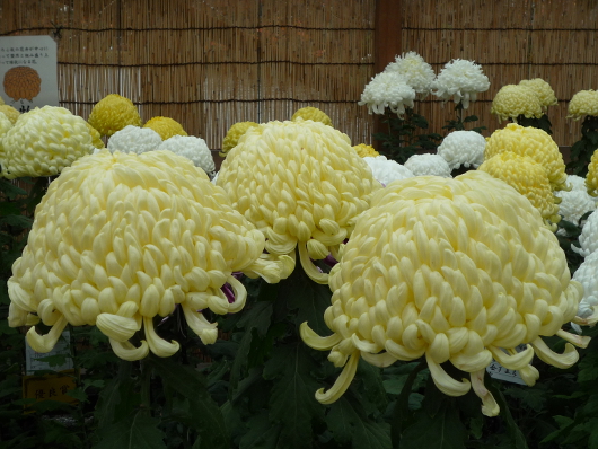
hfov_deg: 36.2
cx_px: 299
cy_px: 224
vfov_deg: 27.5
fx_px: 916
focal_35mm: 53
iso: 100
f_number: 4.3
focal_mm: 7.8
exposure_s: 1/160
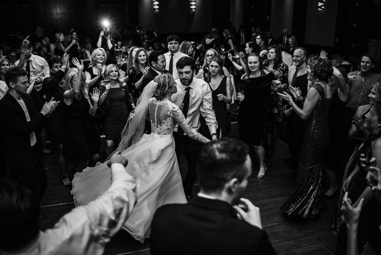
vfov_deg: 37.9
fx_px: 371
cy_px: 128
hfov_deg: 54.4
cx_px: 190
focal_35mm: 35
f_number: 2
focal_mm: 35
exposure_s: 1/640
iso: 500
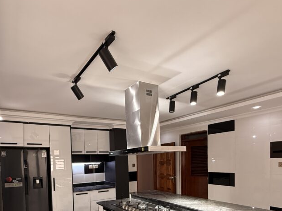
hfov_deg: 72.7
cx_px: 106
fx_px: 187
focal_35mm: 23
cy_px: 168
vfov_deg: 54.9
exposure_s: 1/99
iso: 160
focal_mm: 2.22
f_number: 2.2
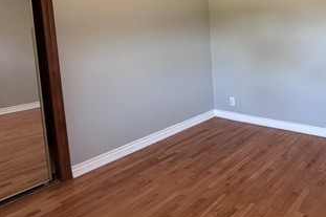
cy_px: 61
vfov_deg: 42.5
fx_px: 272
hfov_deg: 59.5
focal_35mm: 30
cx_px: 234
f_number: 2.2
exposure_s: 1/60
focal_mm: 2.22
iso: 250
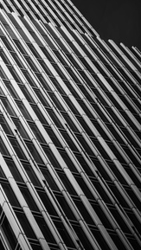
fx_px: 1347
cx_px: -54
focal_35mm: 203
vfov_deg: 10.6
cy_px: 158
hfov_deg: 5.9
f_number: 8
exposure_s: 1/125
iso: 100
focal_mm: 56
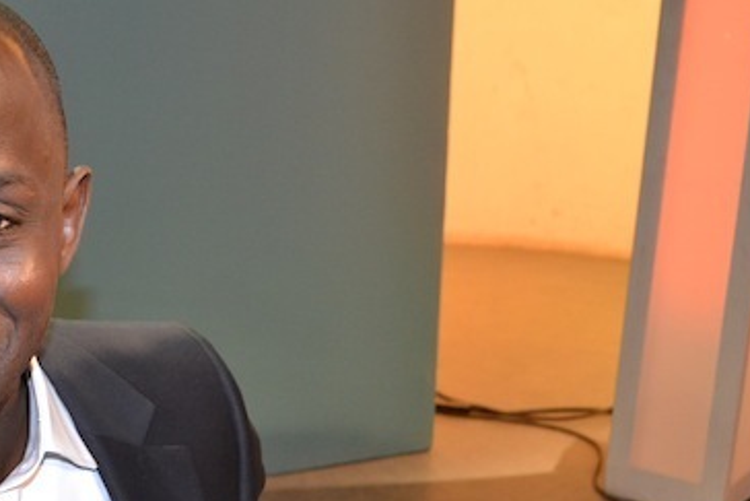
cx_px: 76
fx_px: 1563
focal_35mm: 75
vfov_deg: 18.1
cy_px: 380
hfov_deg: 26.1
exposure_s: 1/60
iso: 1600
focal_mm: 26
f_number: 5.6
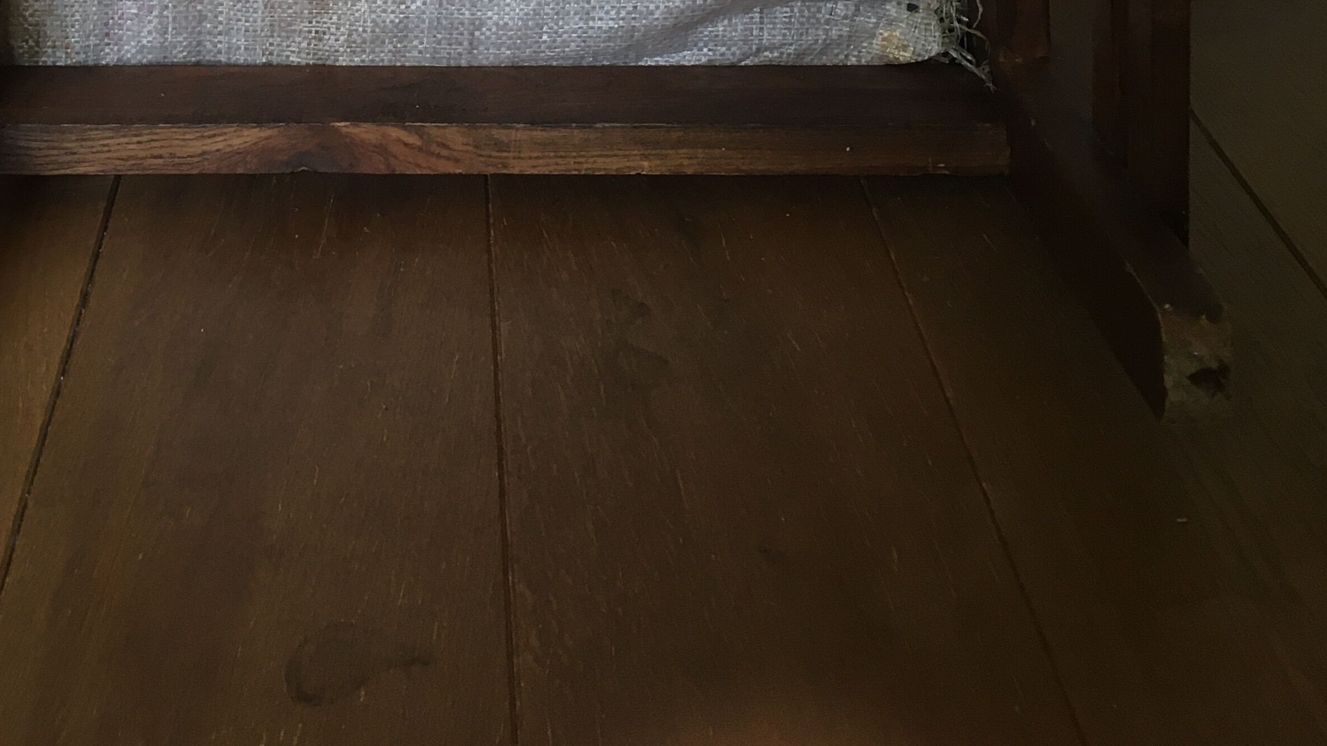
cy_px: -352
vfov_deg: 19.5
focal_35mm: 54
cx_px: 485
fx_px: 1900
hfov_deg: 38.2
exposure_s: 1/33
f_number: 2.2
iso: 100
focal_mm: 4.15
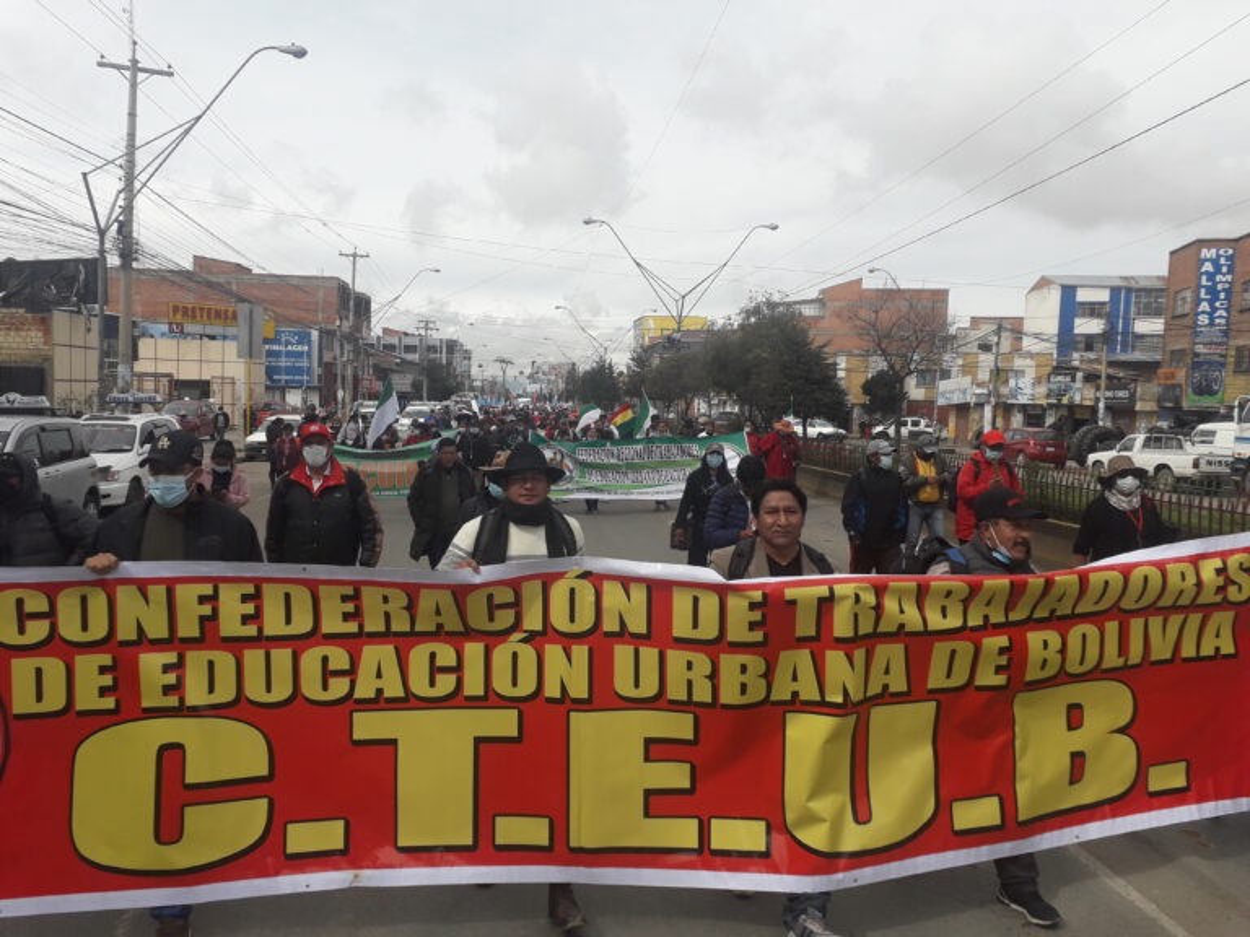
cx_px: 625
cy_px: 468
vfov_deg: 51.4
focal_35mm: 27
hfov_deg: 65.3
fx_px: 975
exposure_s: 1/1842
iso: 40
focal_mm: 3.6
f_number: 1.9
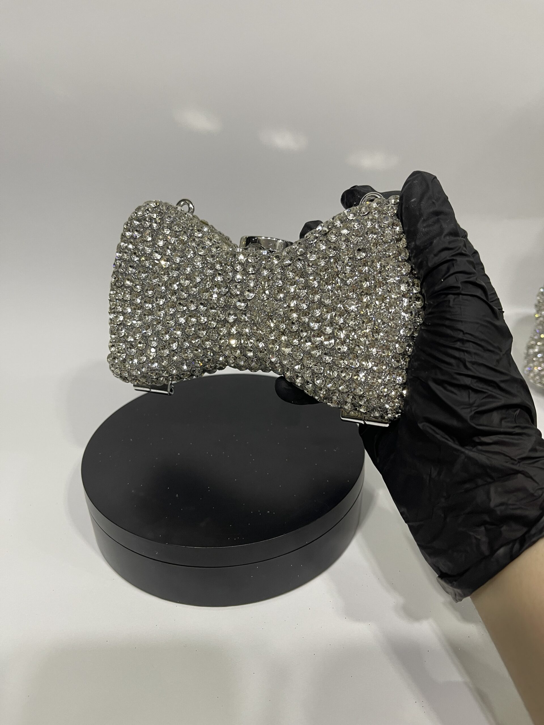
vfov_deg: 69.4
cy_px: 362
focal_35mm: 25
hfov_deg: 54.9
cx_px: 272
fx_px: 524
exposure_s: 1/50
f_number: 1.6
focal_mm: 5.1
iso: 125
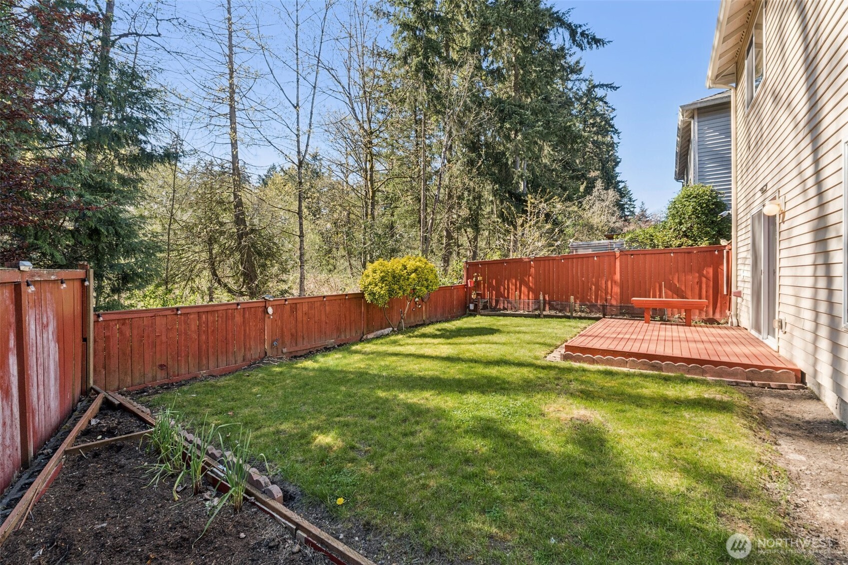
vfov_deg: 77.3
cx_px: 424
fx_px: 353
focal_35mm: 15
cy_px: 282
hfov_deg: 100.4
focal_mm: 10
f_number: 9
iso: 250
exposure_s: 1/60
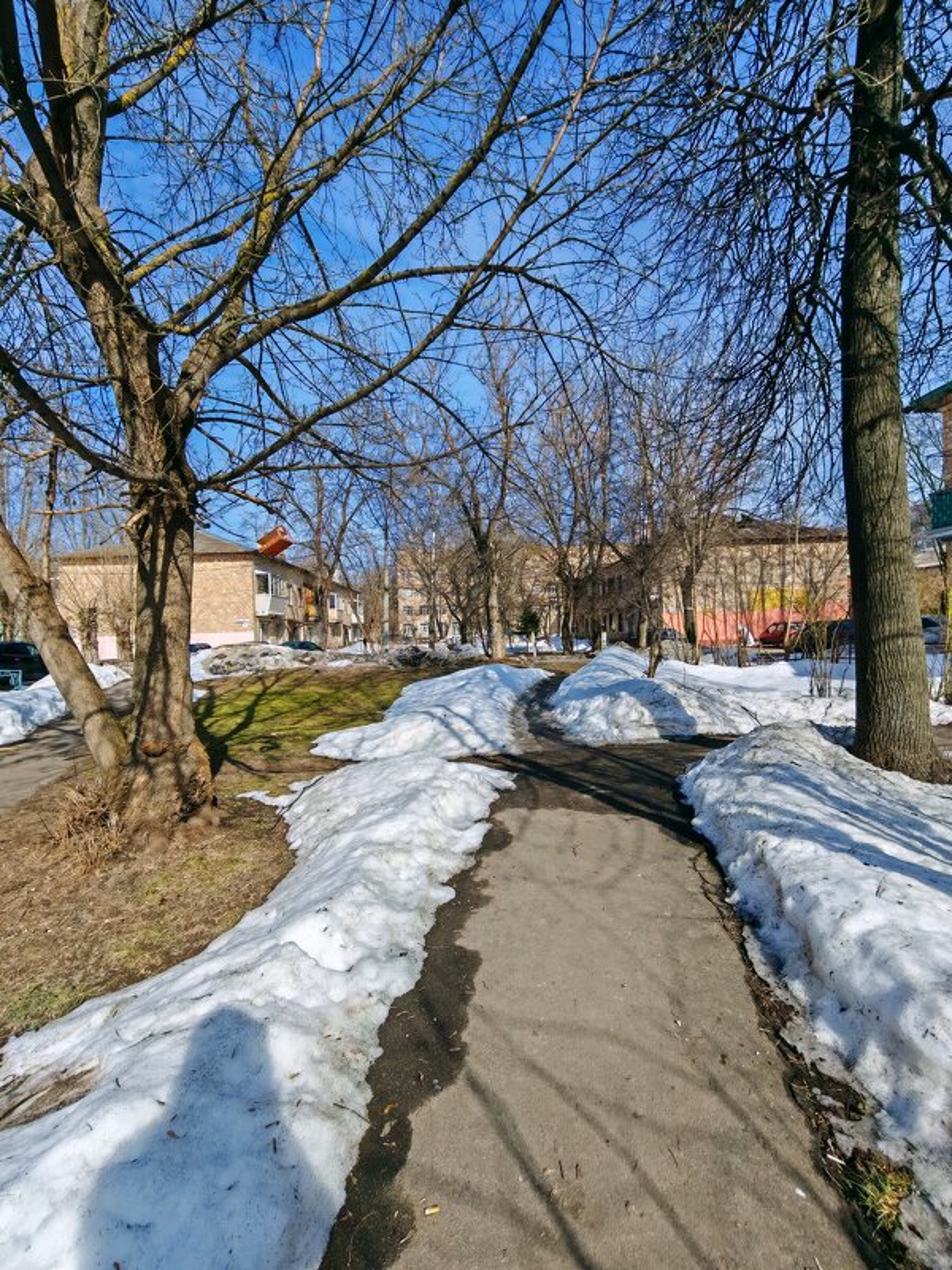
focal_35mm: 16
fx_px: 587
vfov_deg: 94.5
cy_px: 635
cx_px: 476
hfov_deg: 78.1
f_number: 2.2
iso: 50
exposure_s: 1/1700
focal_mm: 1.96
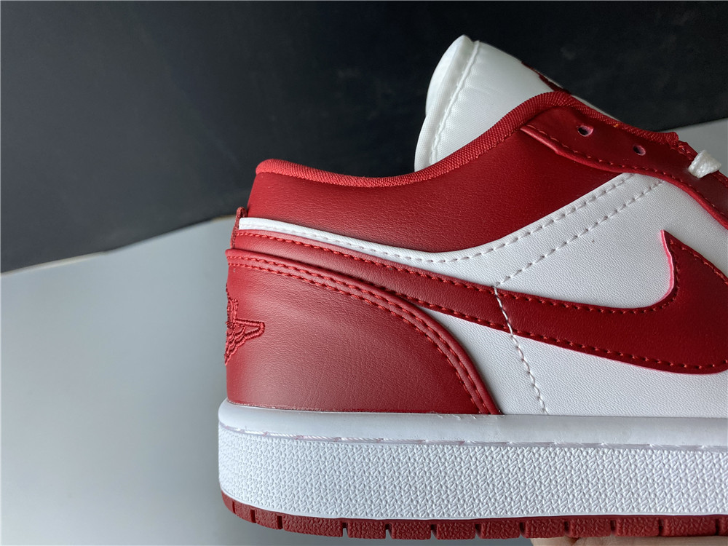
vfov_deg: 53.1
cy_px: 273
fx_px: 547
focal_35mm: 26
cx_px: 364
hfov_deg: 67.3
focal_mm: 4.25
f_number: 1.8
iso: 80
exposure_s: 1/100
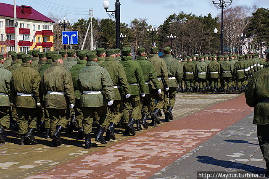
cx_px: 134
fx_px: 616
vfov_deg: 16.5
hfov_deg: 24.6
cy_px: 90
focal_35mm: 82
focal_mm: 55
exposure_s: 1/160
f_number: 11
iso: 100
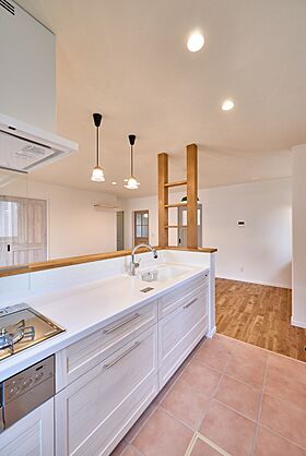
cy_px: 228
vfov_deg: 104.2
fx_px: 178
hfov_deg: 81.4
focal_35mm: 14
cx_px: 153
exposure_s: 1/125
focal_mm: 14
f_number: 6.3
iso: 1000
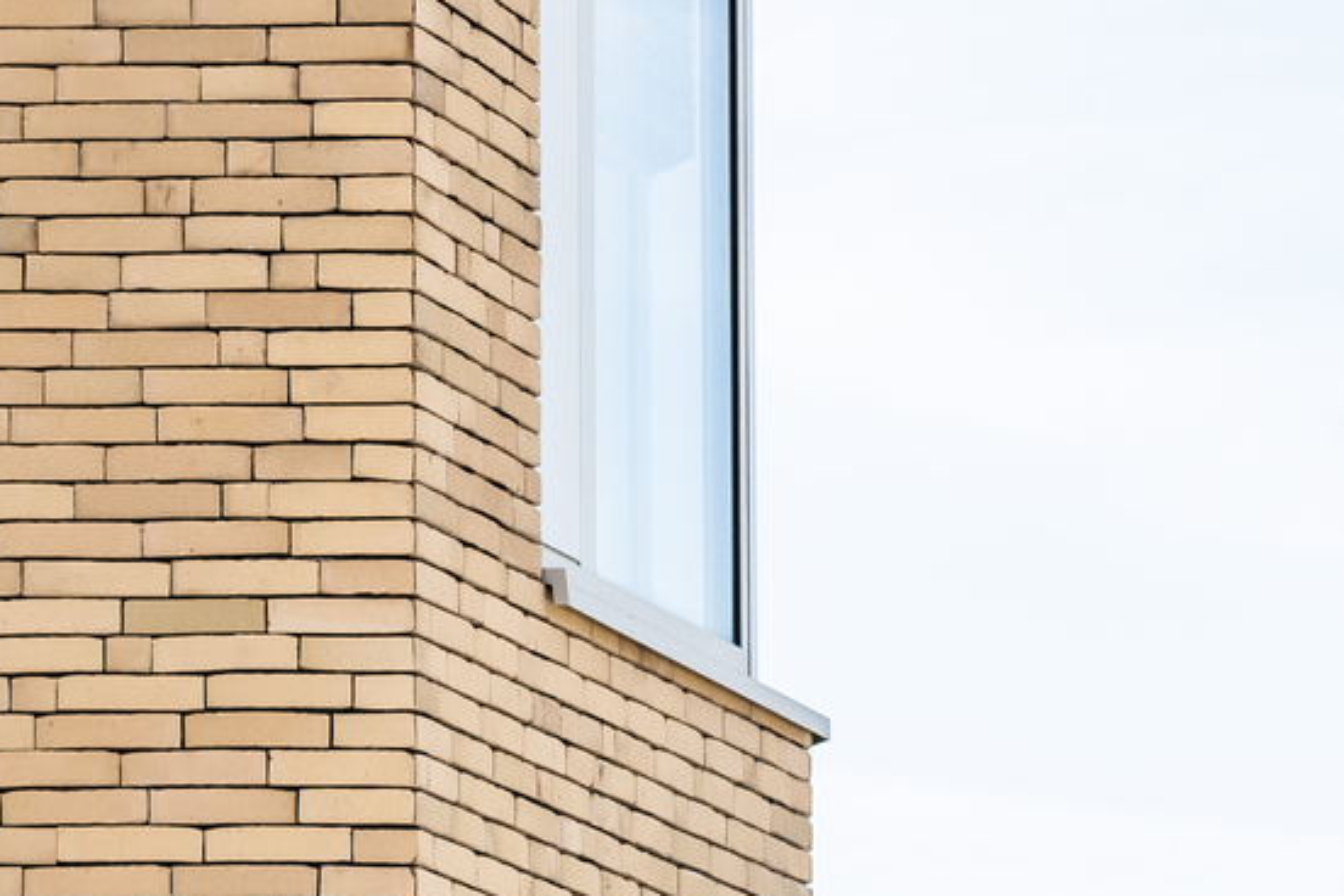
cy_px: 881
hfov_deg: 6.6
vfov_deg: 4.5
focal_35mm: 308
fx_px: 11498
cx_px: -239
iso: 800
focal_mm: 85
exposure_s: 1/2000
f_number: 4.5
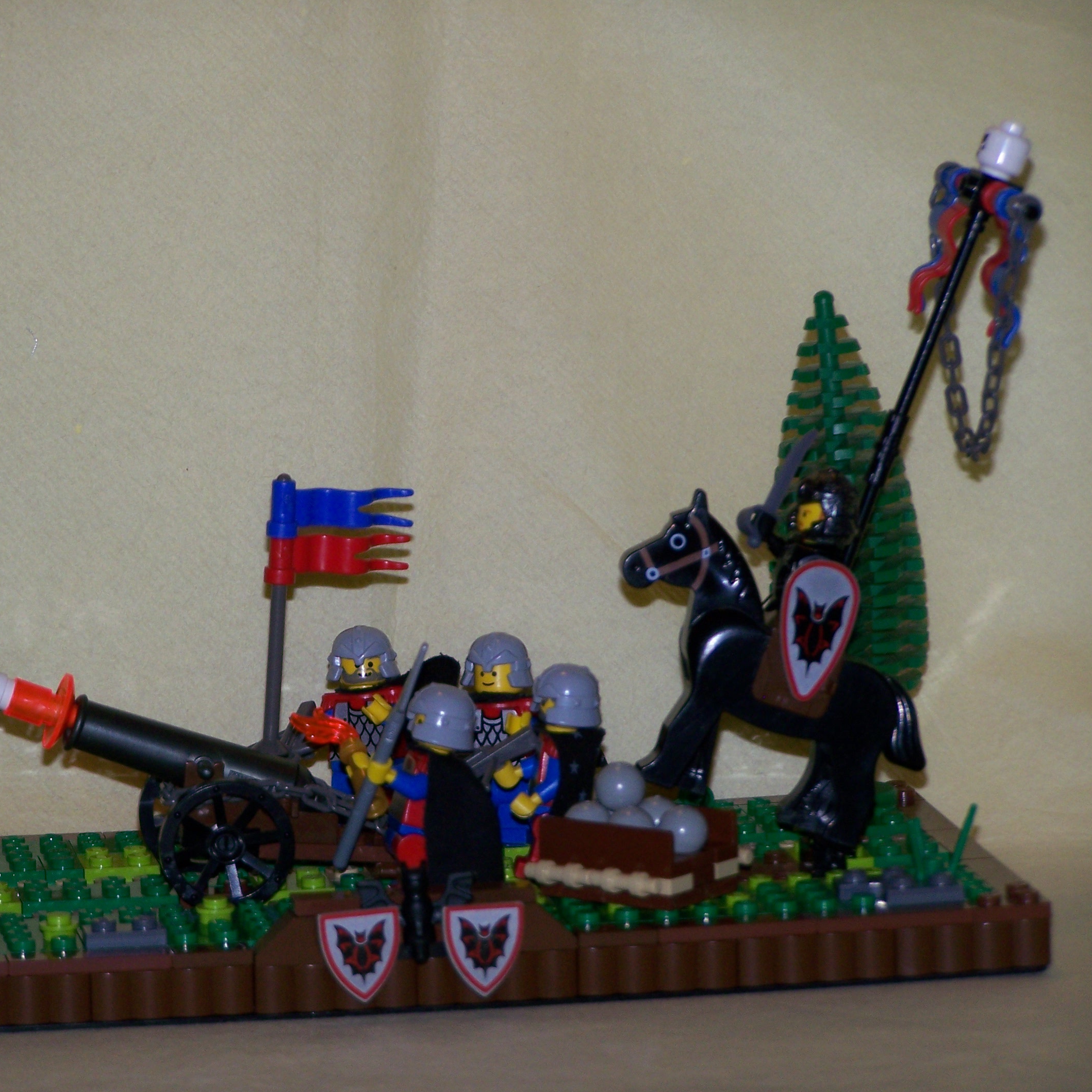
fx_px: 6710
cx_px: 394
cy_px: 547
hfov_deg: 9.3
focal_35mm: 188
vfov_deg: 9.3
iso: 80
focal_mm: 26.4
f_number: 3.2
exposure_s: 1/125
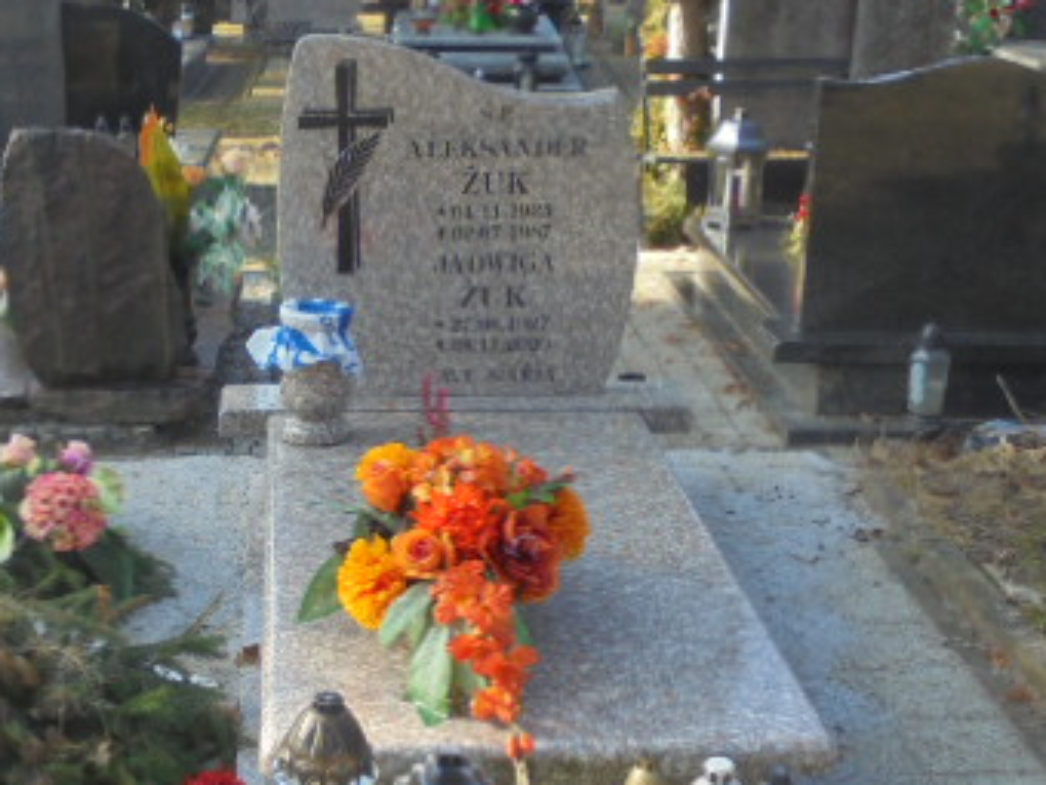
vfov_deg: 22.8
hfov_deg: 29.7
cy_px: 536
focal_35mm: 64
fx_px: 1934
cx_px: 234
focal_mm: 6.1
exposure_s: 1/160
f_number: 4
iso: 100
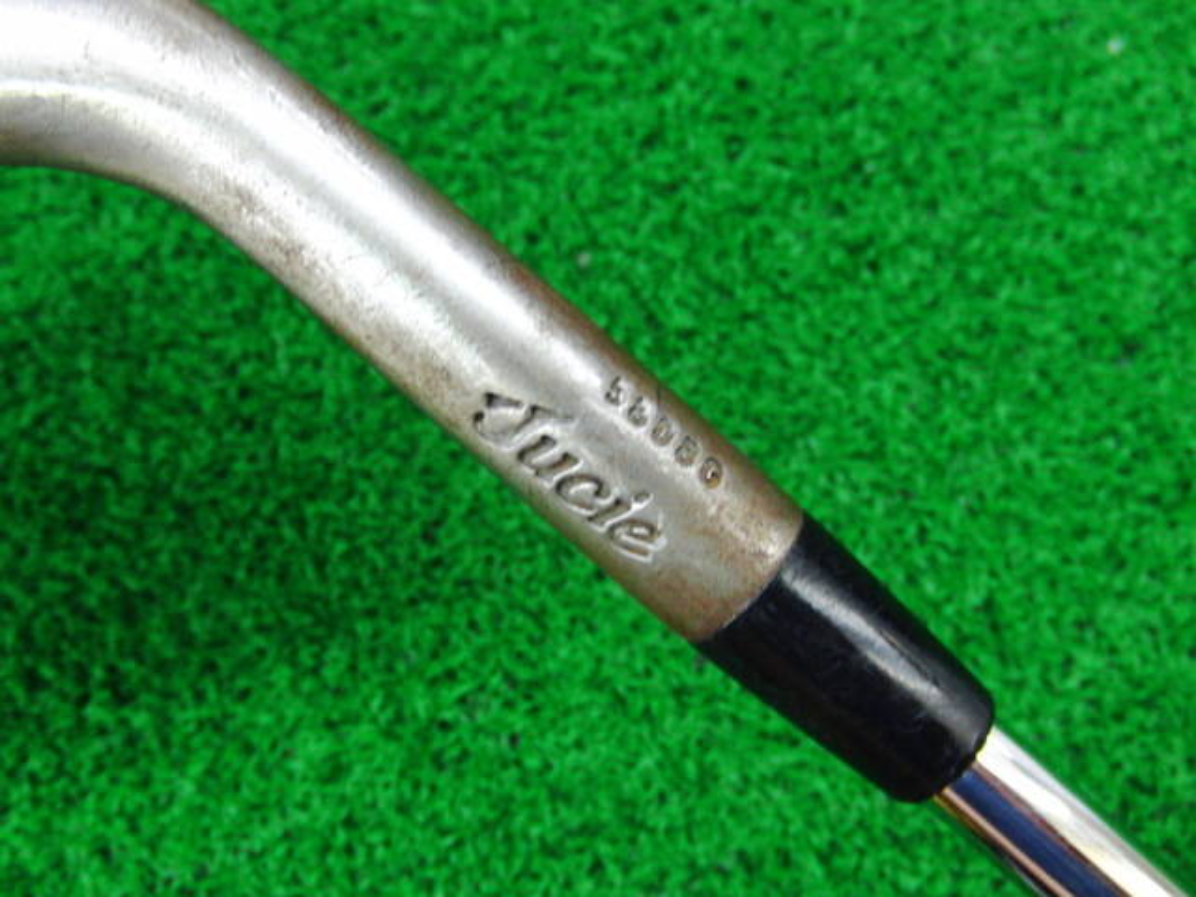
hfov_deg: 50.1
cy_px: 448
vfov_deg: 38.7
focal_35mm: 37
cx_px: 598
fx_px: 1278
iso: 400
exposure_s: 1/30
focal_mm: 6.42
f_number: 3.6
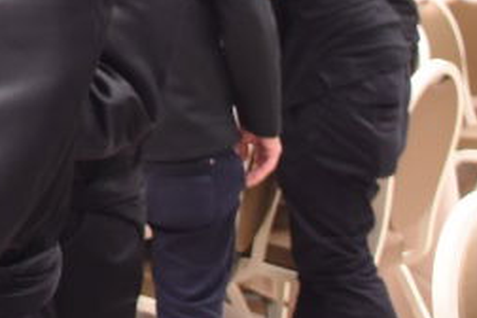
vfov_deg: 10.7
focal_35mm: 122
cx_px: -380
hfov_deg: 14.7
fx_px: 1616
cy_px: -192
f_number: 4.5
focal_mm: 30
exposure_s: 1/100
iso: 2500
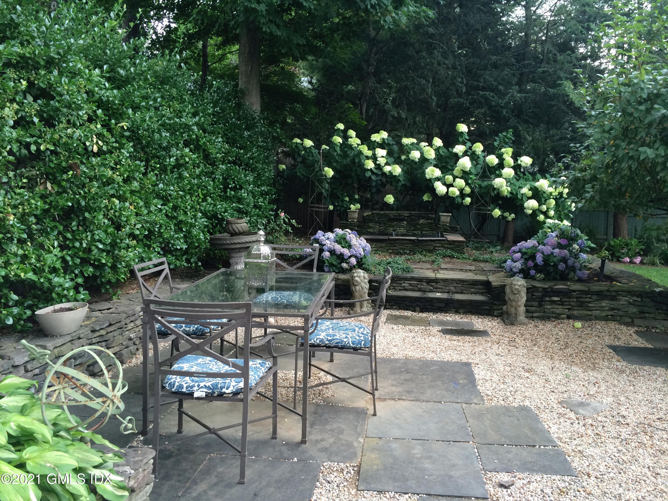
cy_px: 250
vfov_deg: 46.8
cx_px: 334
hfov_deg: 60.0
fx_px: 579
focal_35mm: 30
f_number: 2.2
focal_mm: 4.12
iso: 40
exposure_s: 1/40
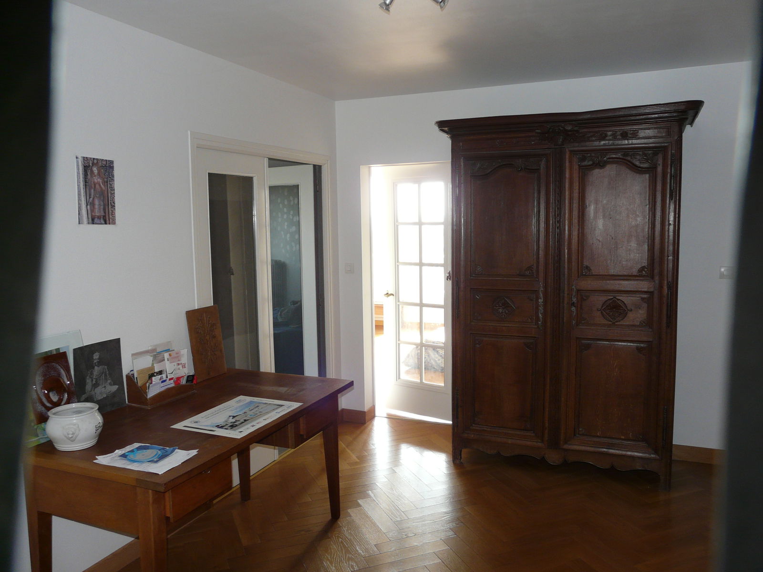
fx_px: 617
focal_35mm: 28
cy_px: 286
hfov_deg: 63.4
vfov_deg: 49.7
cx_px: 382
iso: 100
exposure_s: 1/30
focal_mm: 4.6
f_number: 2.8
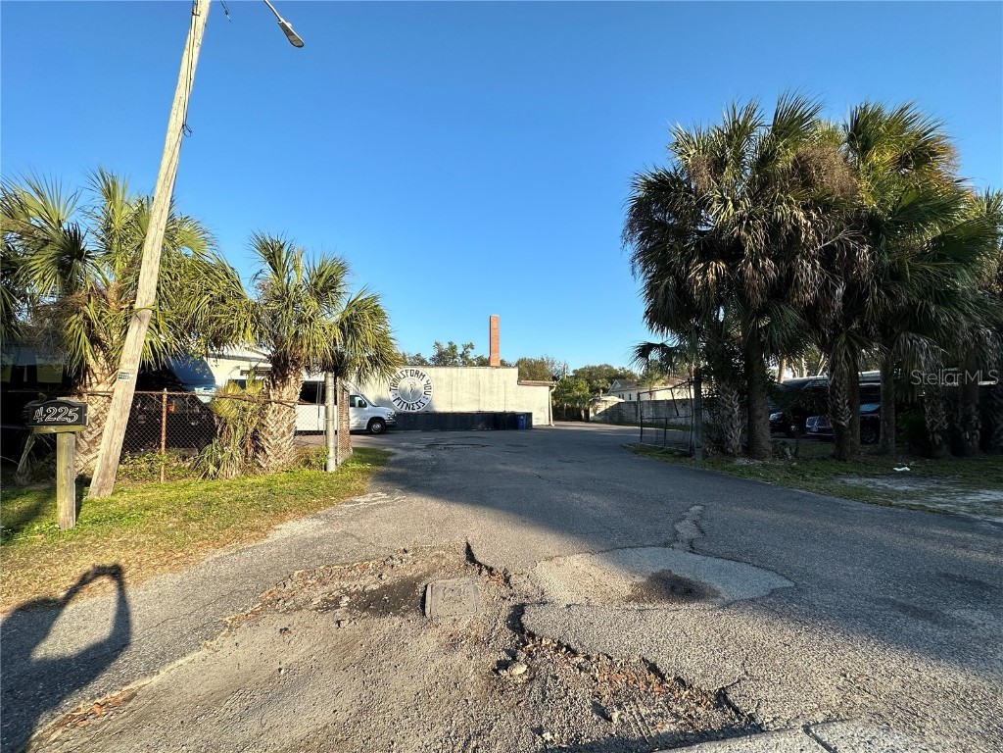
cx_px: 502
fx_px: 406
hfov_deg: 102.1
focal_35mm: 14
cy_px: 376
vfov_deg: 85.7
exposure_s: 1/1276
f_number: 2.2
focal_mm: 2.22
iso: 50
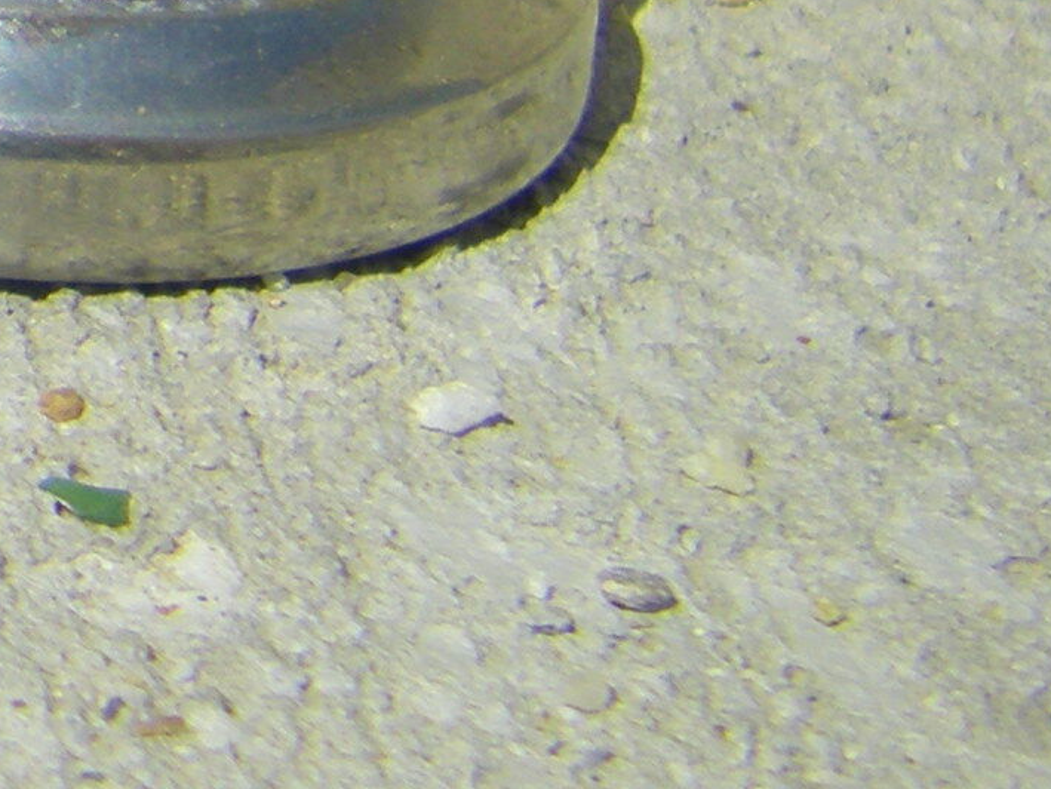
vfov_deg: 8.2
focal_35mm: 175
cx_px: -972
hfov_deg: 10.5
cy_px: -528
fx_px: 5314
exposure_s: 1/400
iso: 64
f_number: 7
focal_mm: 6.3
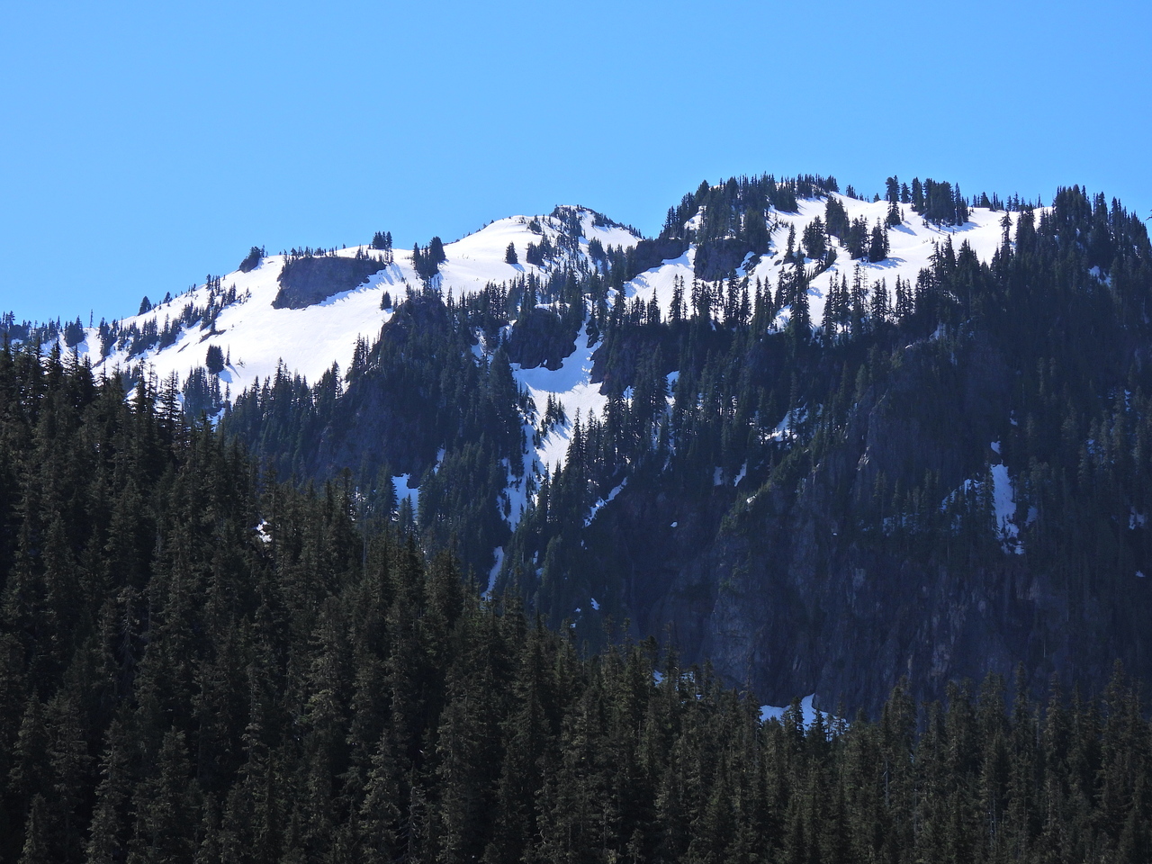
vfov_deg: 14.1
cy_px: 432
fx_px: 3494
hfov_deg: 18.7
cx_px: 576
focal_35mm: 105
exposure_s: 1/1250
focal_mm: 18.7
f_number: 4
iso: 100
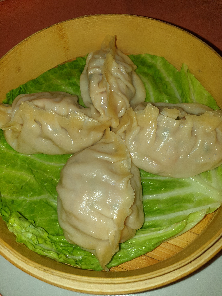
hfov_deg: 53.1
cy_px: 148
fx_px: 222
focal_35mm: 26
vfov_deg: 67.3
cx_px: 111
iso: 50
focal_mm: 4.3
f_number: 1.5
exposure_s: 1/662
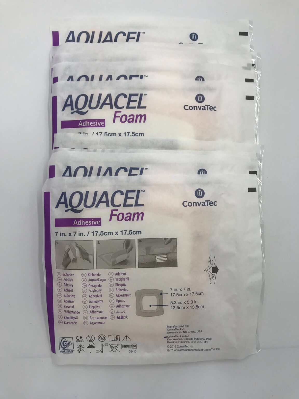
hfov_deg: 49.7
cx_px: 150
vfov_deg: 63.4
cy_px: 200
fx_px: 322
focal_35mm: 28
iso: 20
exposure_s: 1/151
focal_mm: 3.99
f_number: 1.8
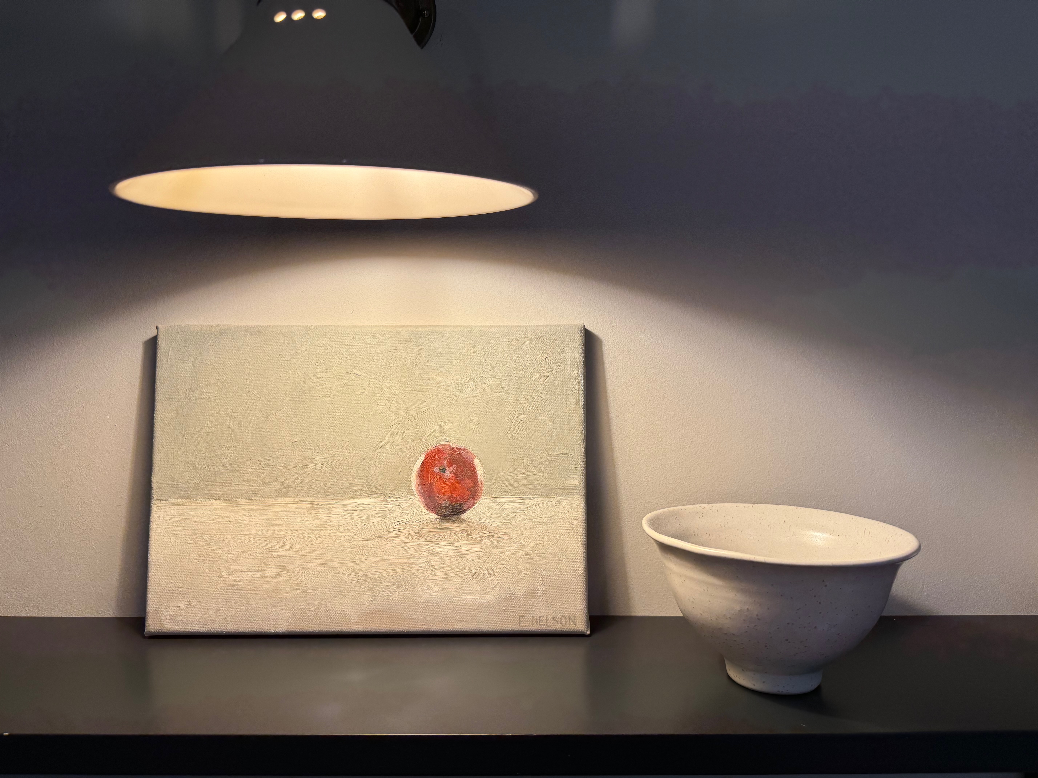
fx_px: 720
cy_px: 389
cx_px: 519
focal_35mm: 24
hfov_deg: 71.6
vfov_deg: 56.8
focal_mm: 6.86
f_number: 1.78
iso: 64
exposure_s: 1/100
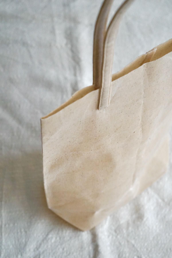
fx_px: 423
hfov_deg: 23.0
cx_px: 86
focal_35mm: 59
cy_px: 129
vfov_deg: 33.9
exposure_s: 1/160
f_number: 5
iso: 1600
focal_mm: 59
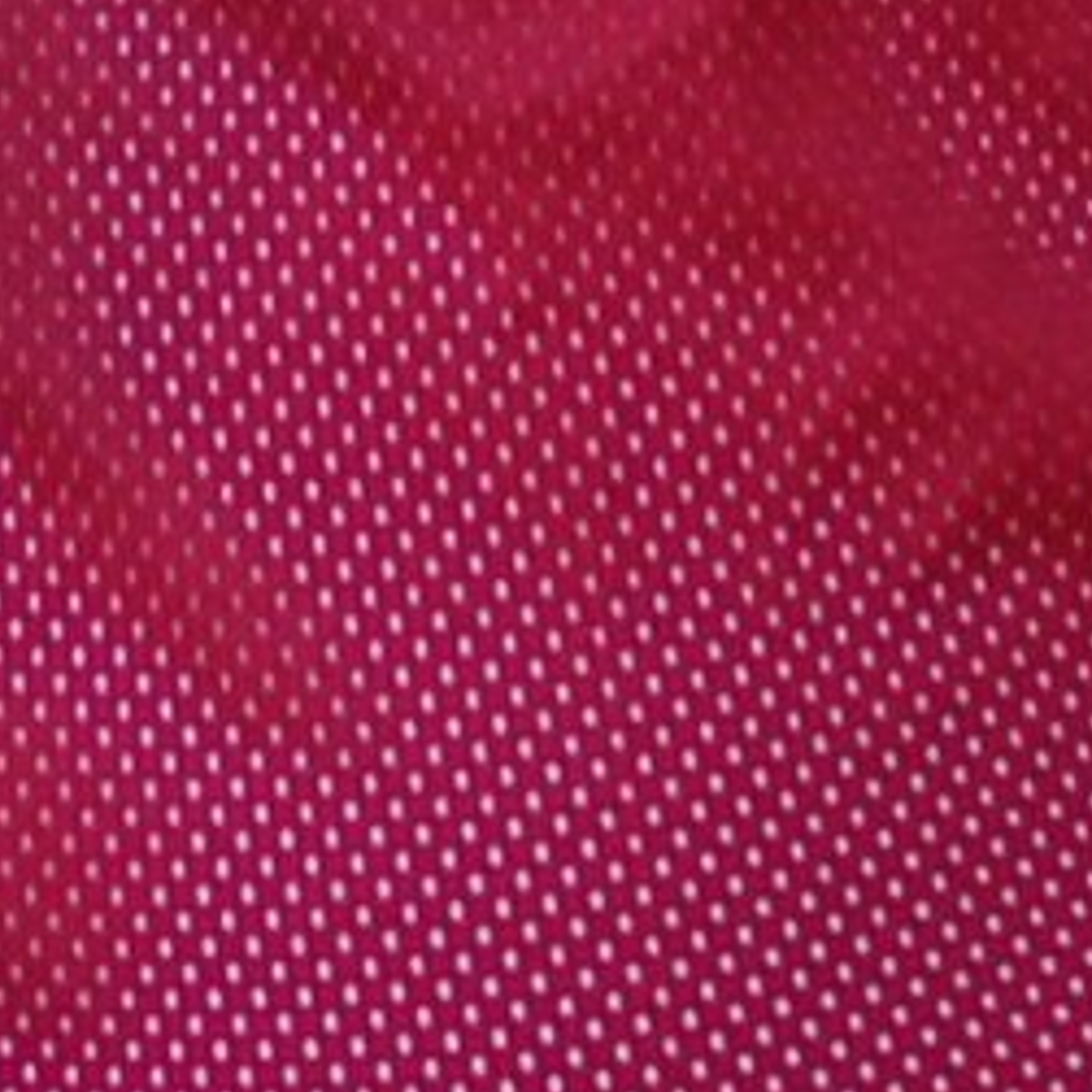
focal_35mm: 780
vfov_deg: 2.2
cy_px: -874
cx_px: 1753
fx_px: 27838
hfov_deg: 2.2
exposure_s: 1/500
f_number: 4
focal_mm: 70
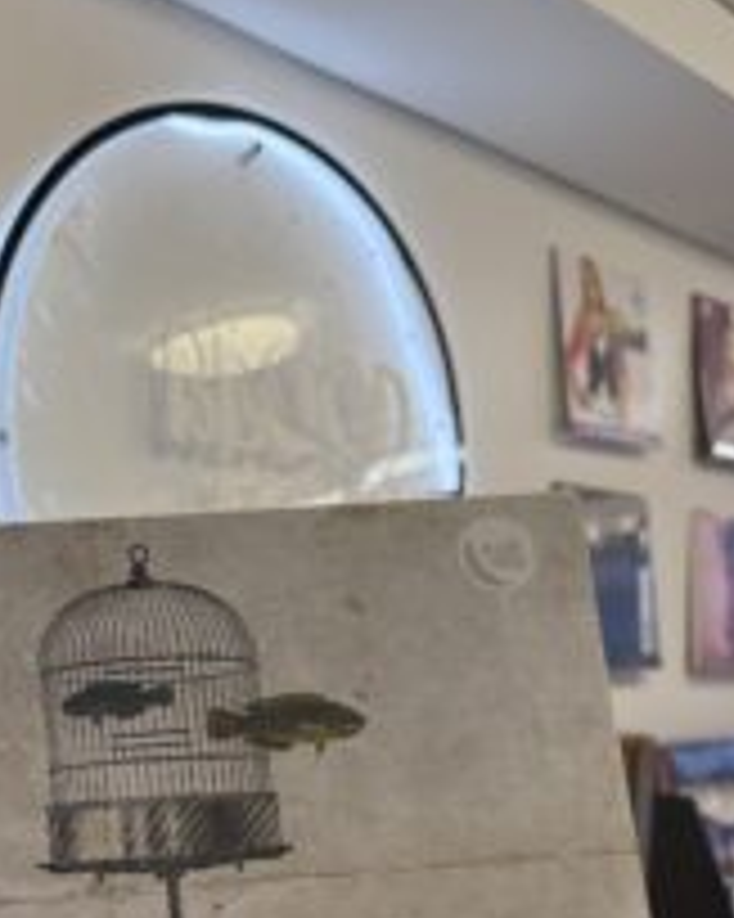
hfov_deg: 31.7
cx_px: 126
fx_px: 1250
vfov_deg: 38.5
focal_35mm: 46
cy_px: 765
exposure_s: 1/213
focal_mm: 6.76
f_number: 1.78
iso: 200
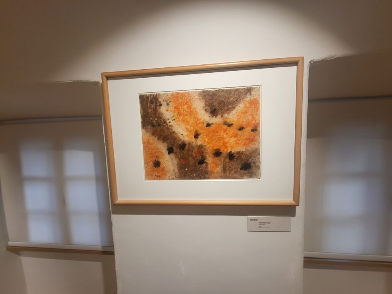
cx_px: 196
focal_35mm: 13
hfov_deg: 106.2
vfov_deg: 89.9
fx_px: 147
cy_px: 147
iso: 50
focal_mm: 1.74
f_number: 2.2
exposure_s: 1/50
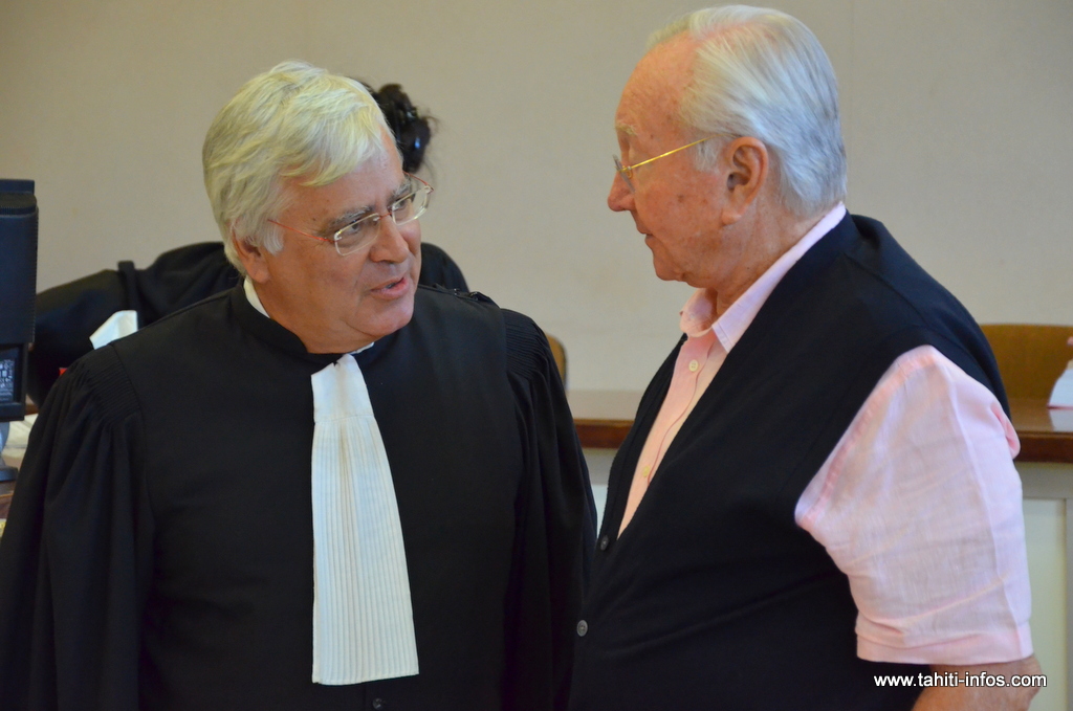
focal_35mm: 128
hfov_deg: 16.1
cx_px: 536
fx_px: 3794
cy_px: 356
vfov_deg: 10.7
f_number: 5.6
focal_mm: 85
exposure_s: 1/125
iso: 2500
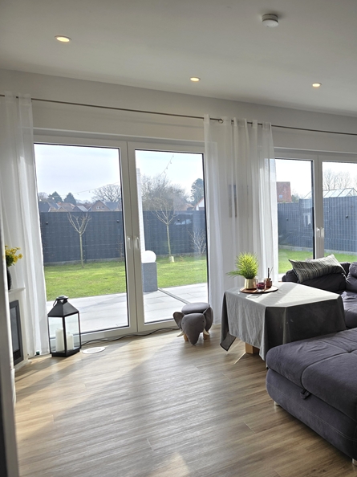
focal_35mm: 31
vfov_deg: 58.4
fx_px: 427
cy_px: 238
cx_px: 318
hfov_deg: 41.9
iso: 12
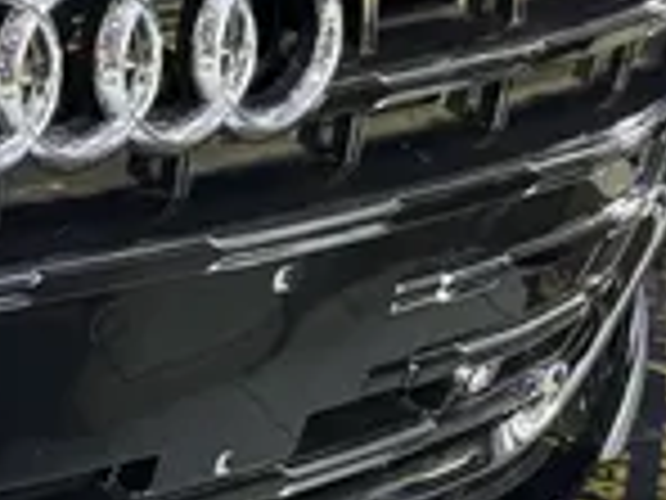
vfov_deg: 14.2
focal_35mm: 104
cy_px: 185
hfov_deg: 15.8
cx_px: -576
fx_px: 2001
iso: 640
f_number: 1.78
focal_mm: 6.76
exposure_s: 1/56
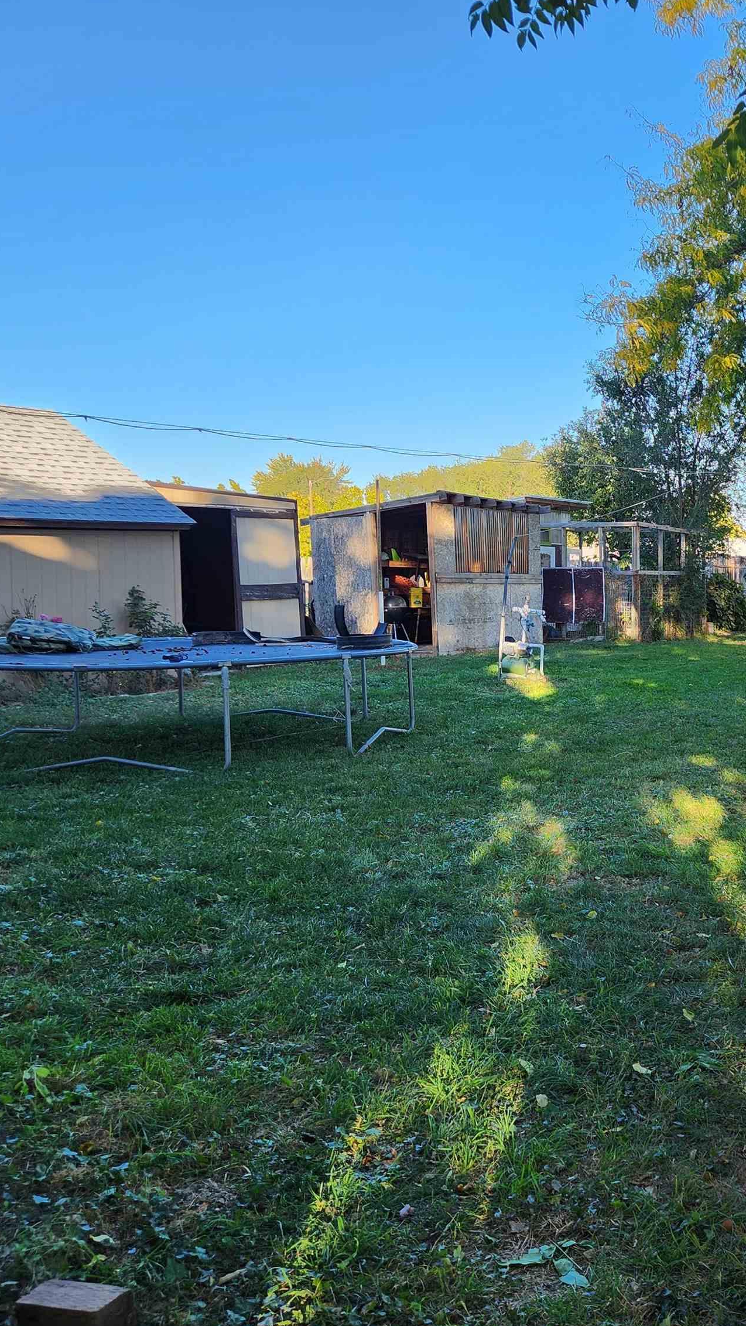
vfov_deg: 58.0
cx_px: 699
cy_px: 659
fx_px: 1195
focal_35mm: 34
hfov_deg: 32.6
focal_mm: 5.4
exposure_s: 1/360
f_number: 1.8
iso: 20
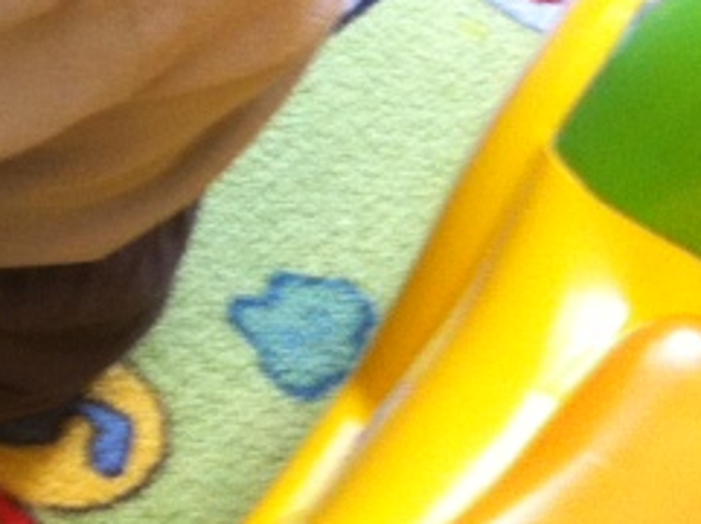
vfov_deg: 7.7
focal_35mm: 188
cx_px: -1036
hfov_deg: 9.3
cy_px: -332
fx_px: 3801
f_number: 2.8
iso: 100
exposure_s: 1/30
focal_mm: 3.85
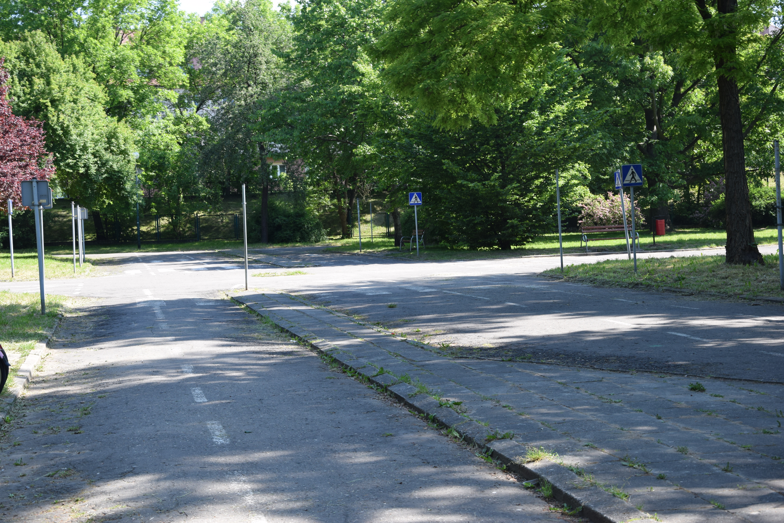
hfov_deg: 33.4
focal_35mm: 60
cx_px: 392
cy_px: 262
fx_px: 1307
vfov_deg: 22.6
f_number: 8
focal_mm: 40
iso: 360
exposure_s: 1/250
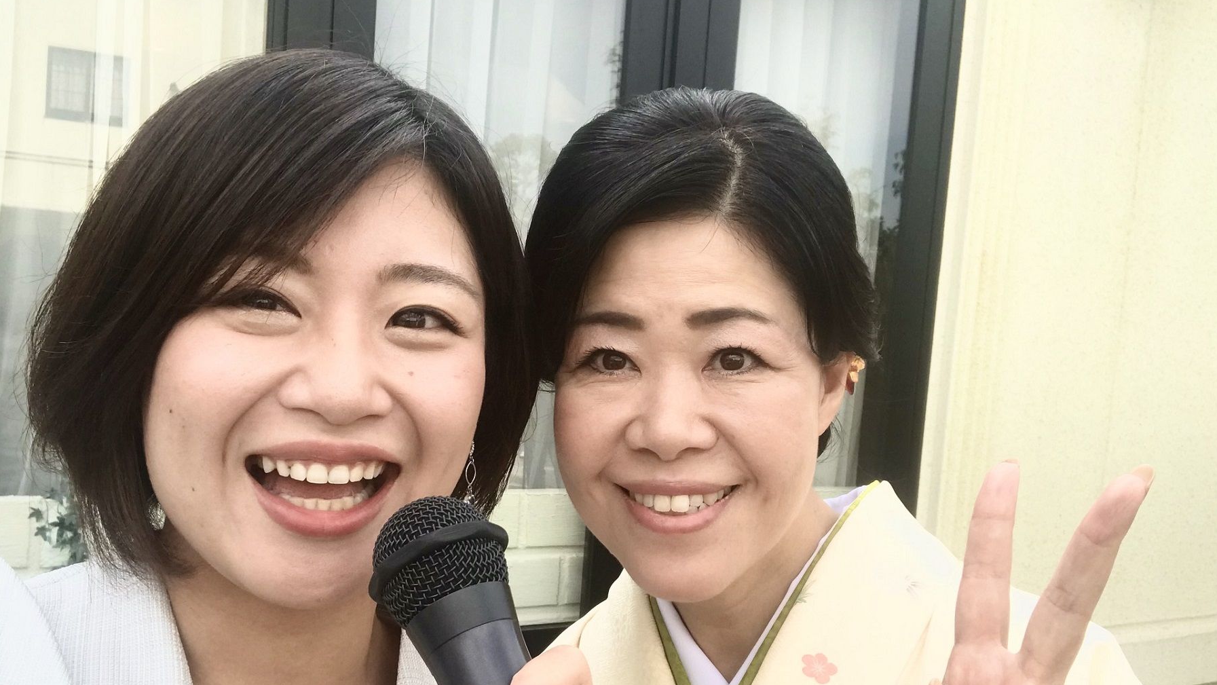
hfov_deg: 56.6
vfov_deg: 33.6
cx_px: 609
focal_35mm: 35
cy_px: 418
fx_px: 1130
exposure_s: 1/436
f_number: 2.2
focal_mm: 2.87
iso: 25
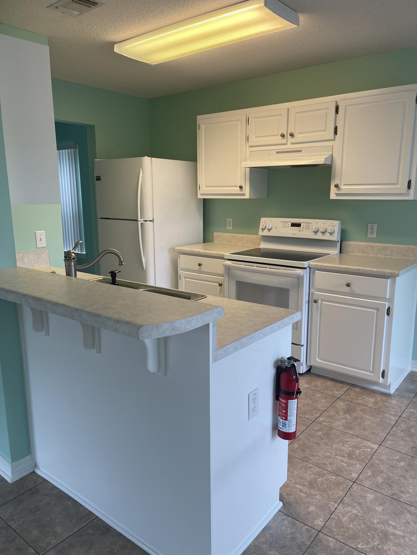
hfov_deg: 53.1
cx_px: 208
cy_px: 278
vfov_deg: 67.3
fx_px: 418
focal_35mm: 26
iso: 40
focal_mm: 5.1
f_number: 1.6
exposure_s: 1/120
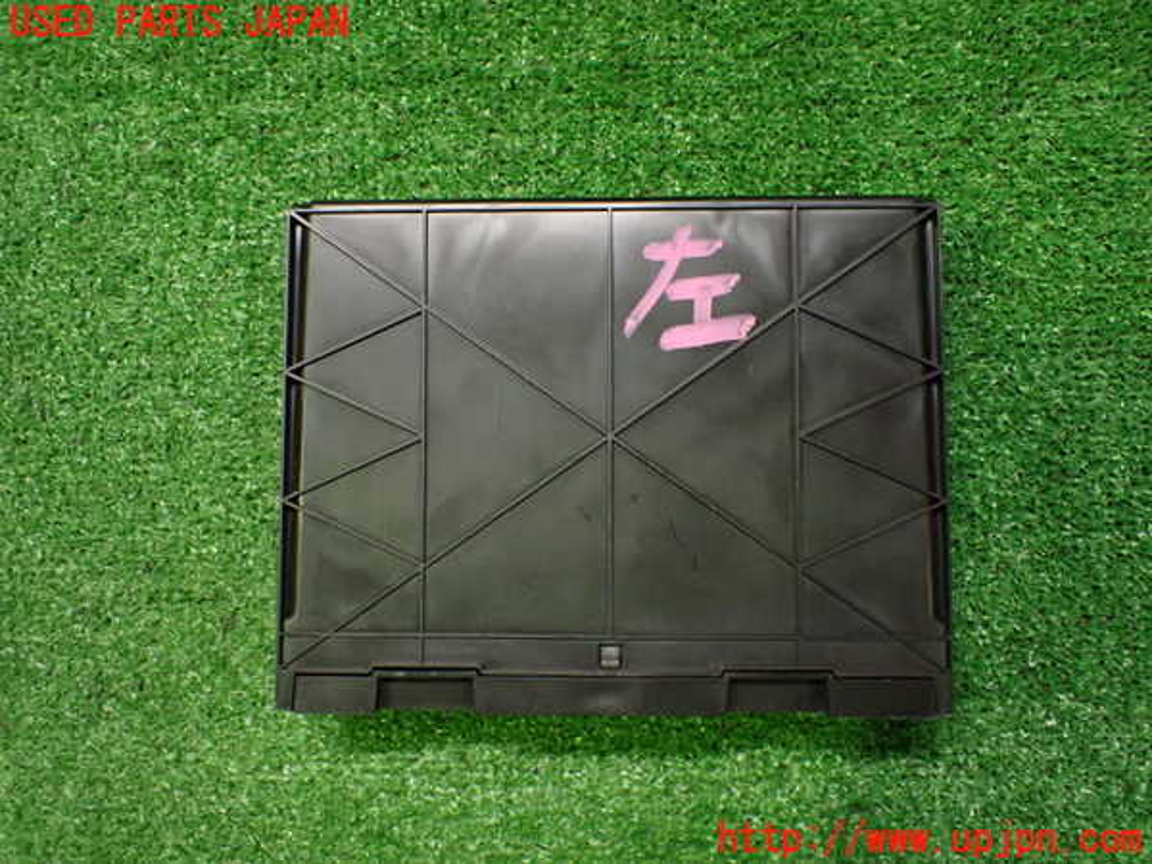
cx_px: 576
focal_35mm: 30
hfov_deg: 60.0
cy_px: 432
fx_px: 998
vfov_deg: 46.8
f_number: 2.3
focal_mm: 5.4
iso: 800
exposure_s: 1/60
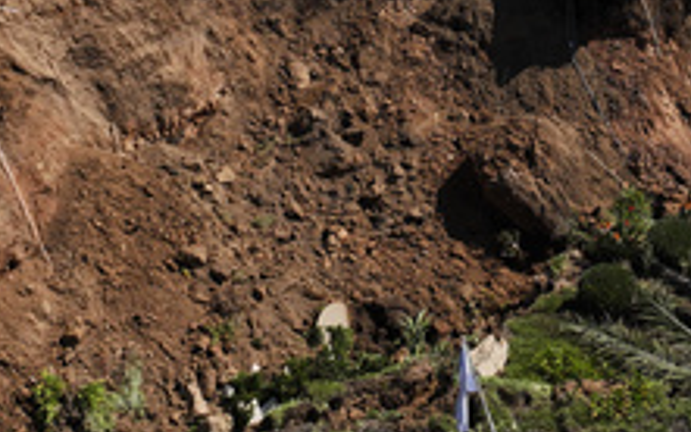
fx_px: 1111
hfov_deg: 34.3
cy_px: -59
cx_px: 450
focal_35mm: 59
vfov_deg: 20.8
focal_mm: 12.29
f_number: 2.8
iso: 130
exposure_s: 1/6400
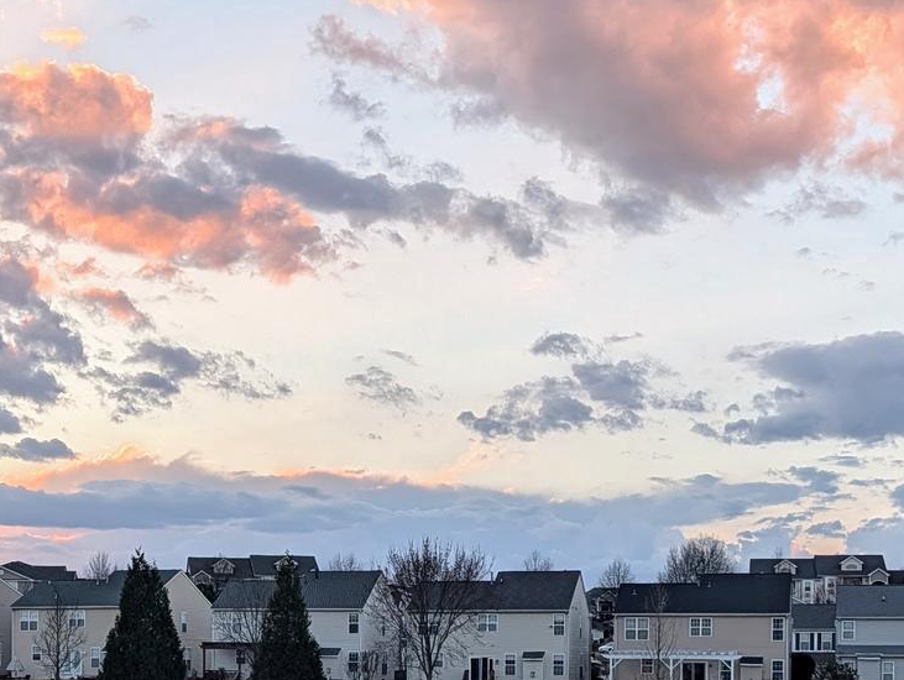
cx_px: 288
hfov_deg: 28.7
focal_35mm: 67
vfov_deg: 21.3
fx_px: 1752
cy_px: 658
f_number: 1.68
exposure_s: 1/288
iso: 22
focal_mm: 6.9
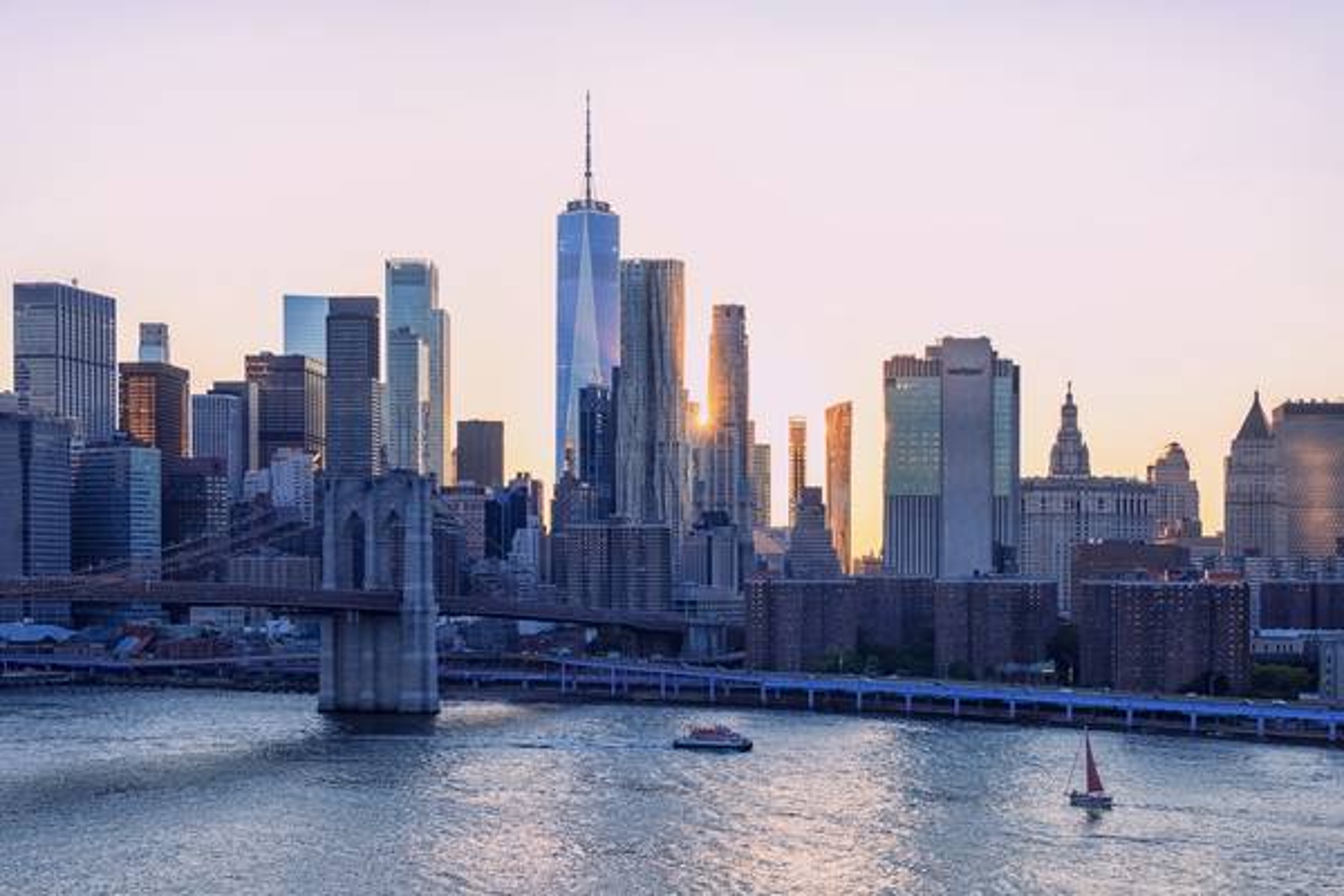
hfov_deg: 38.2
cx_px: 672
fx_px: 1941
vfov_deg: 26.0
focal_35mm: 52
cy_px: 448
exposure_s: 1/160
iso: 64
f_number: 6.3
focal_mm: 52
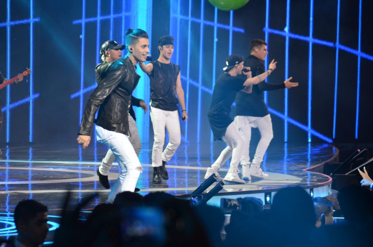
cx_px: 139
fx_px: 2136
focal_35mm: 207
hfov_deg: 10.0
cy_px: 88
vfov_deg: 6.6
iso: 800
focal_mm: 105
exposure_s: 1/125
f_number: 4.5
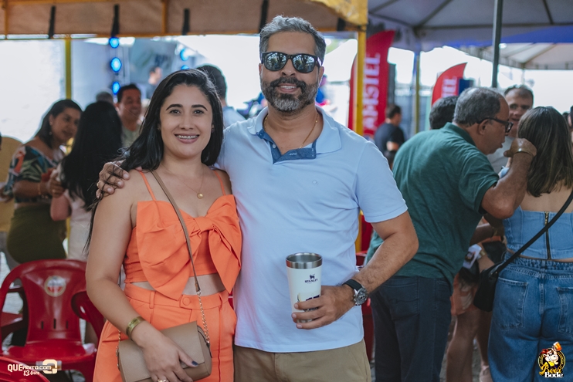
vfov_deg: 25.8
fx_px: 836
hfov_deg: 37.8
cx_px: 286
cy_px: 191
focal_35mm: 52
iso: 2500
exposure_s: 1/1000
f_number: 2
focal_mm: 35
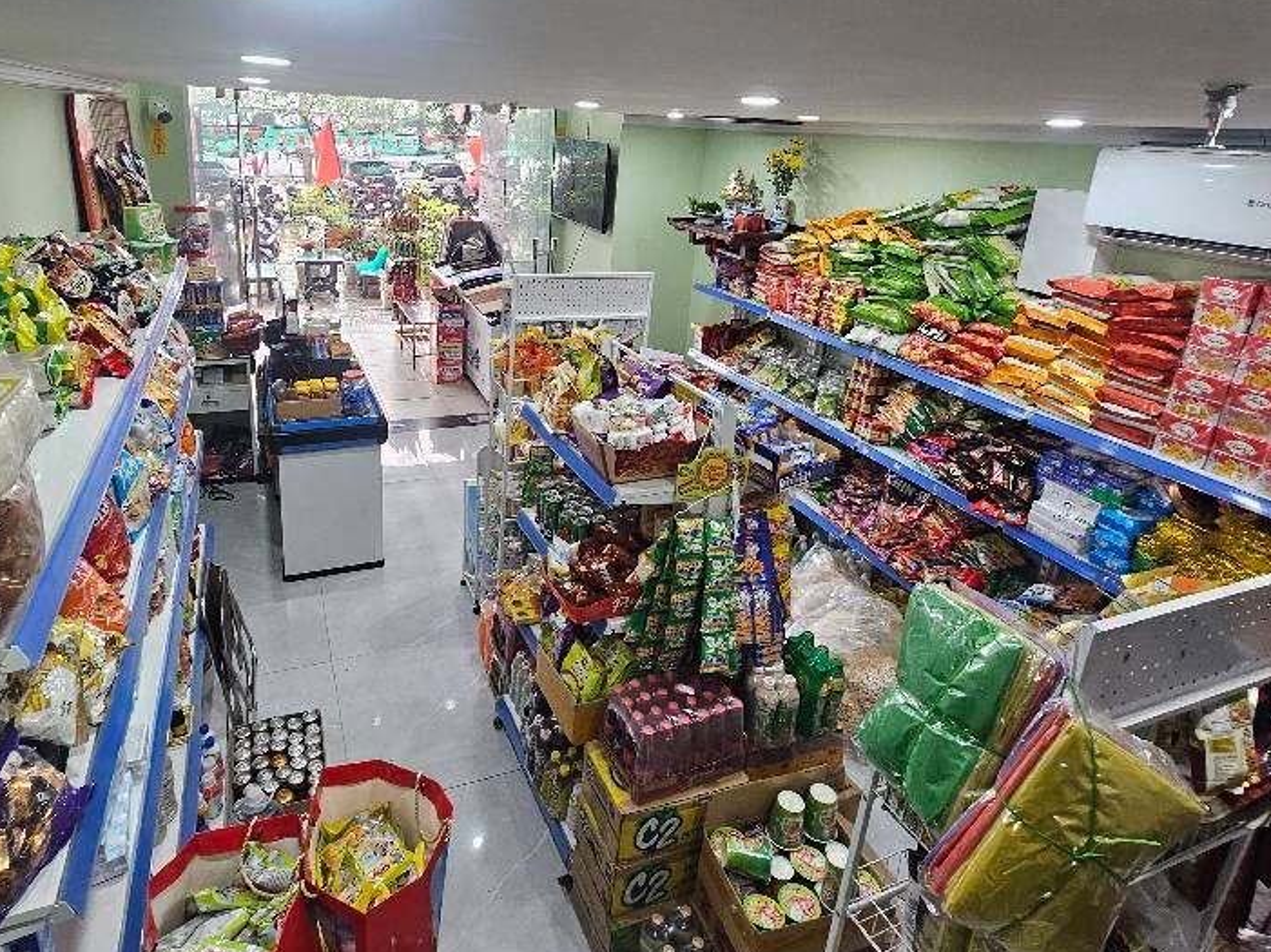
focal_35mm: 19
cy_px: 352
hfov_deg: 84.2
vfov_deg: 67.5
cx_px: 546
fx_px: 697
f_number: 2.2
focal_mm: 2.2
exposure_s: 1/71
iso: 160
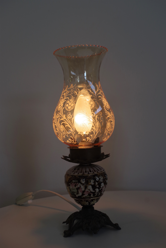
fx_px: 270
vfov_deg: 49.6
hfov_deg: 34.2
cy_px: 124
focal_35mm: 39
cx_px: 83
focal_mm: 26.25
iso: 200
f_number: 4.5
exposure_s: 1/100
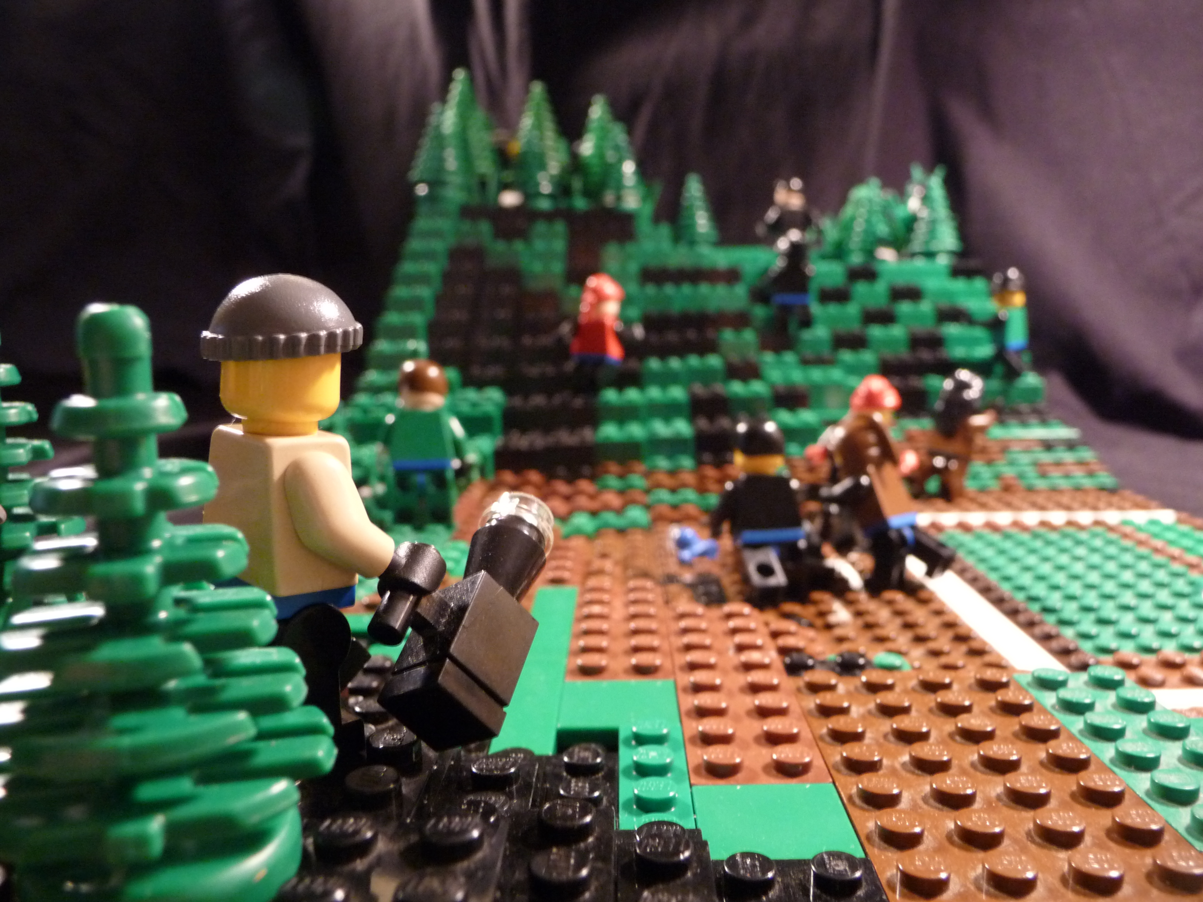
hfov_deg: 63.4
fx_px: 973
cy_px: 451
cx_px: 602
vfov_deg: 49.7
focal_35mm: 28
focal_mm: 4.7
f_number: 3.3
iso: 400
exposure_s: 1/8
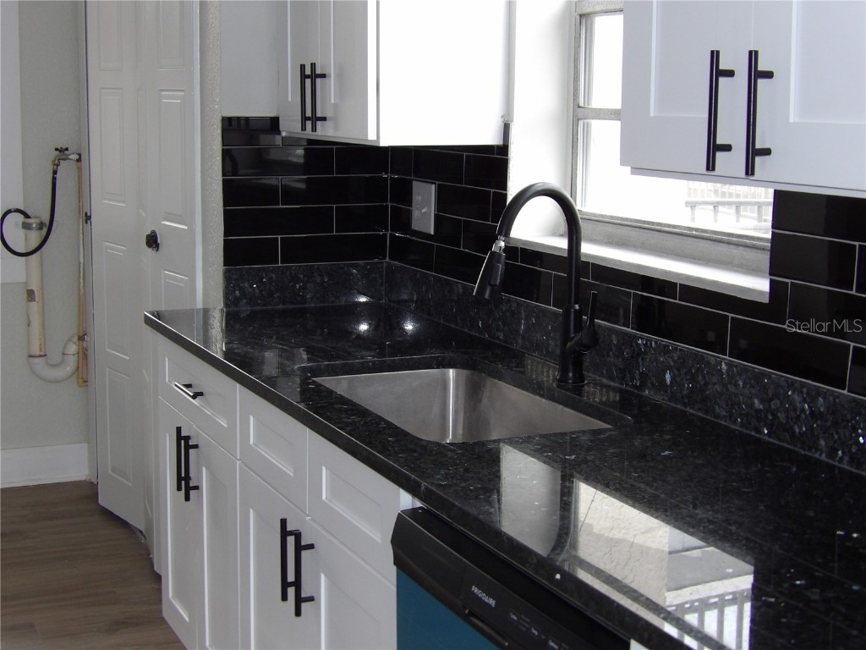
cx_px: 433
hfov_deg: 36.2
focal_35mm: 53
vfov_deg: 27.5
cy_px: 325
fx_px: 1326
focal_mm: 9.5
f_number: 3.9
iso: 200
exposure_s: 1/33
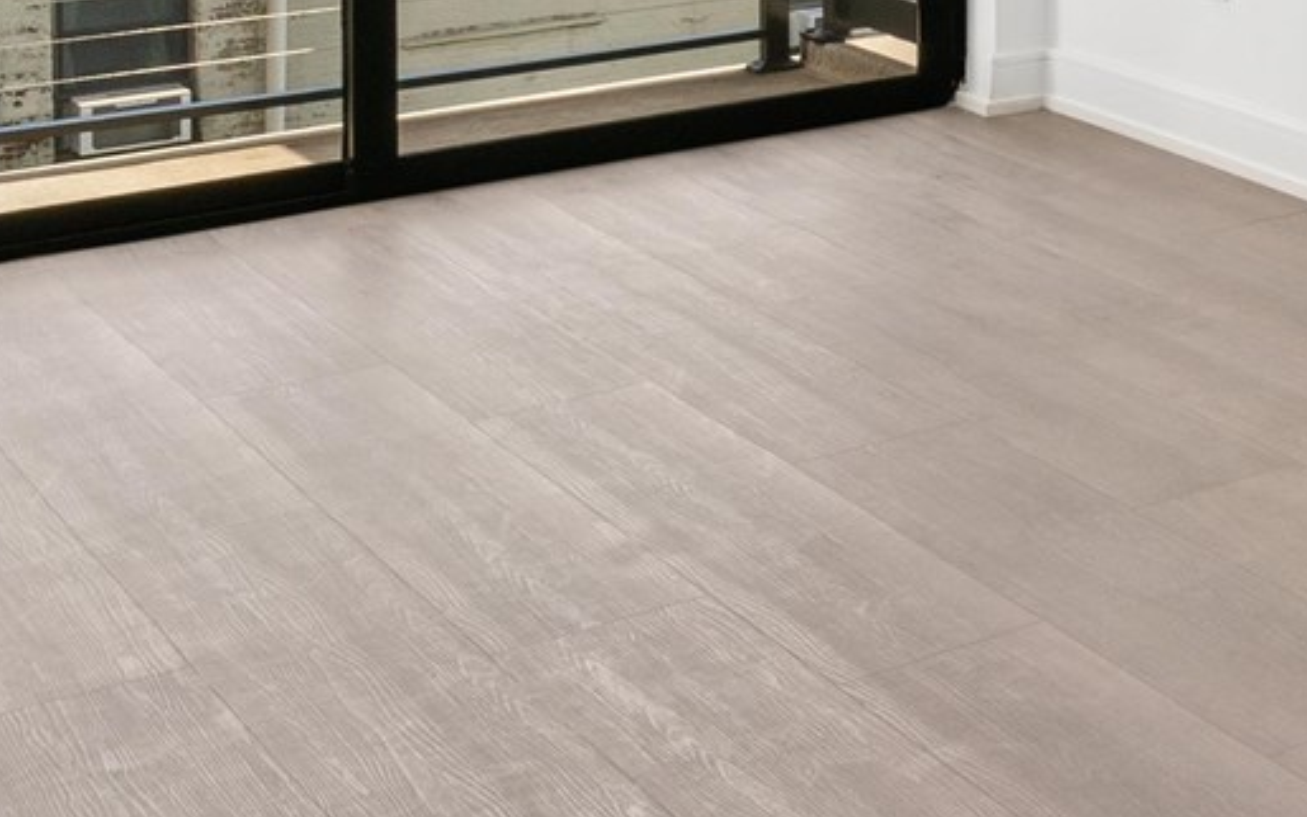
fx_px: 2601
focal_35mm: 73
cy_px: -493
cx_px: 2825
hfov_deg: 17.1
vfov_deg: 16.0
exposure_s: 1/60
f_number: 11
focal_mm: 12
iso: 200
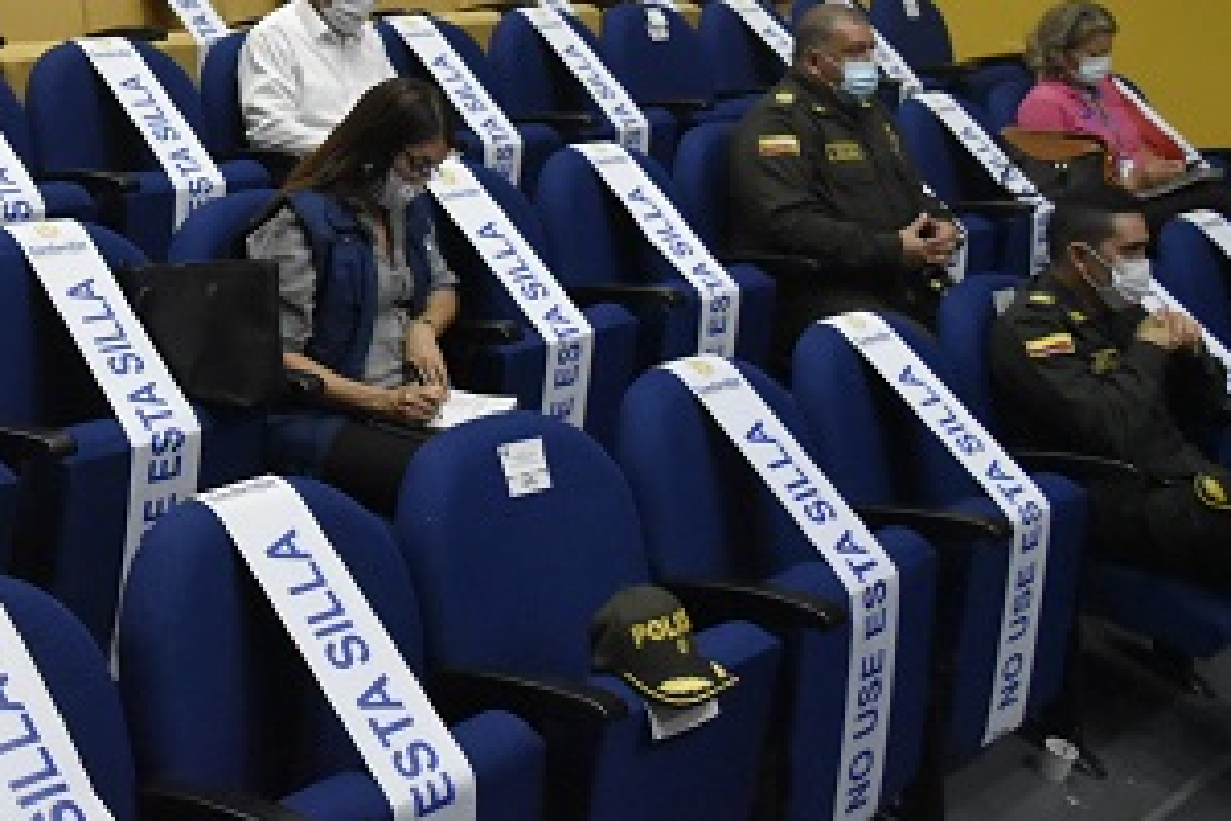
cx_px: 201
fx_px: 1846
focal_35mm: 54
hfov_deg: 35.4
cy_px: 99
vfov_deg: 24.4
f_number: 3.5
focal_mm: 18
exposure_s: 1/60
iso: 4000
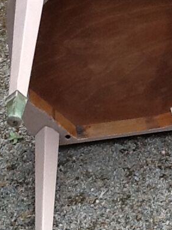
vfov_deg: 17.8
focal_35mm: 110
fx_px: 729
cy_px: 152
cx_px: 180
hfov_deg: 13.2
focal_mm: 2.03
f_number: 2.4
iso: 40
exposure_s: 1/393
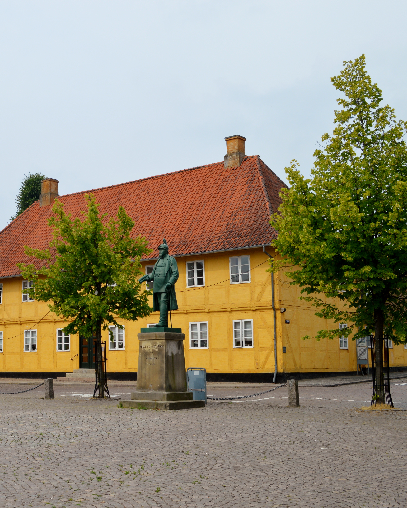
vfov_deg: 39.5
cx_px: 67
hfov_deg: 31.1
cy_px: 252
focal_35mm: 47
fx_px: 708
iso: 100
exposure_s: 1/250
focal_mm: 22
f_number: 8
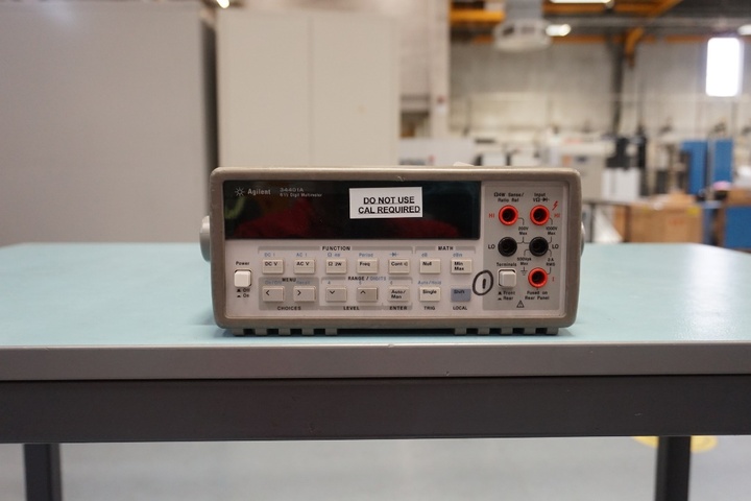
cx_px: 376
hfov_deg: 61.9
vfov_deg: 43.6
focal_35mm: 30
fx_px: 626
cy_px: 250
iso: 1000
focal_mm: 20
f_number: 4
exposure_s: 1/60
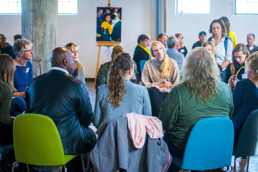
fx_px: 624
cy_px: 69
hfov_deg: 23.3
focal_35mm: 87
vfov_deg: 15.7
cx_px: 152
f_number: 2.8
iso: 1000
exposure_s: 1/160
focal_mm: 70
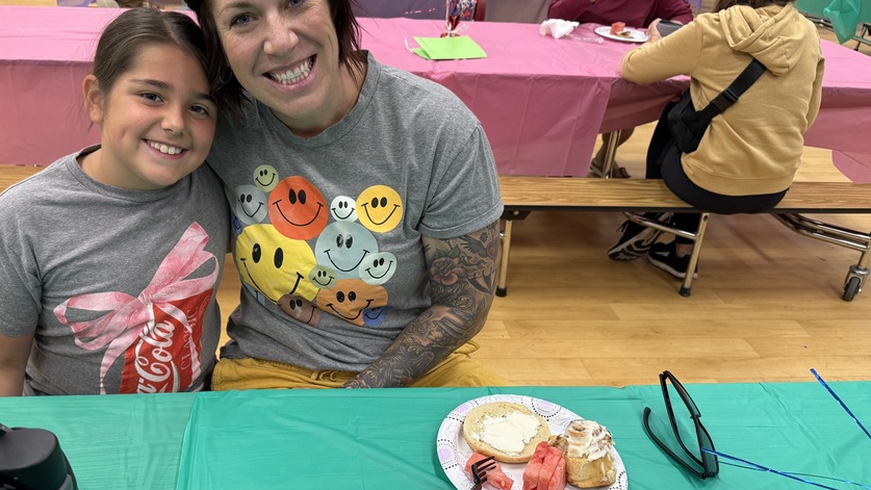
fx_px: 739
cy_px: 264
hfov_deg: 60.5
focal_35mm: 32
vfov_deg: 36.7
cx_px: 344
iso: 160
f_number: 1.78
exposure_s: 1/60
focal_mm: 6.76
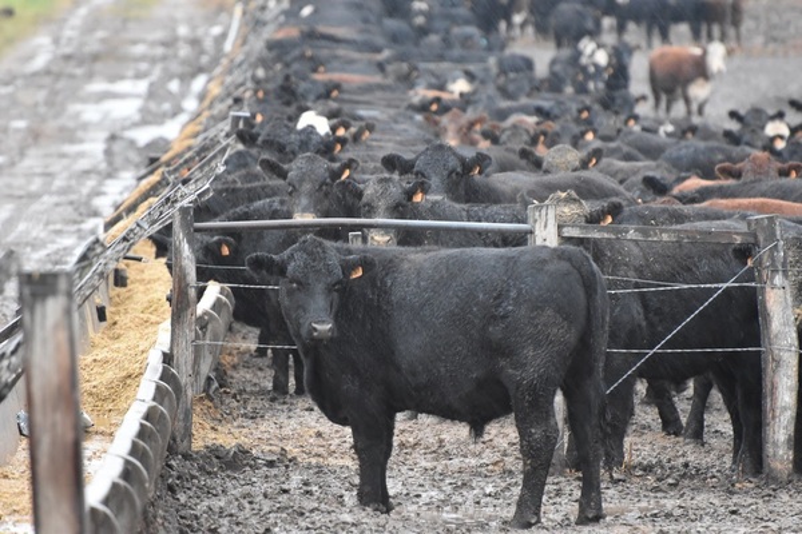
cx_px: 401
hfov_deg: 4.6
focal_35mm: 450
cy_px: 267
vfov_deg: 3.1
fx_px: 10024
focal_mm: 300
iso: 2200
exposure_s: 1/125
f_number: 5.6
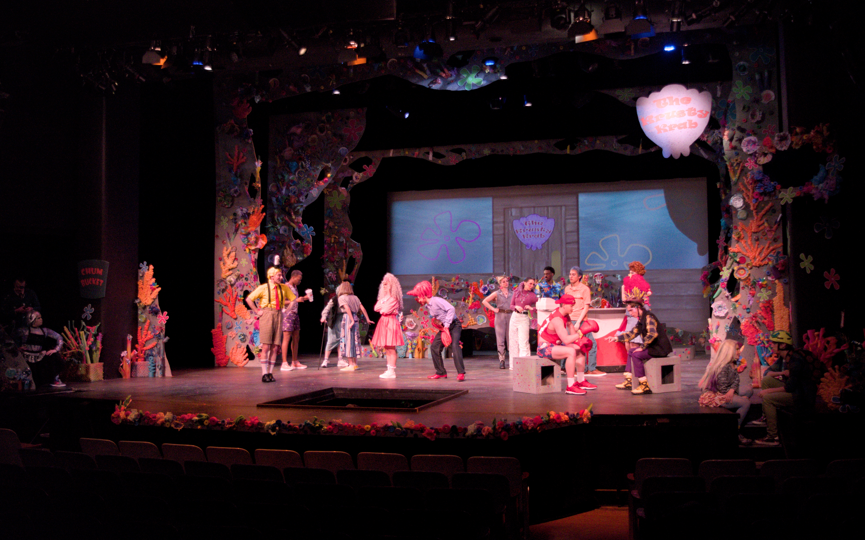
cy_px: 251
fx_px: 908
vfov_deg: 33.1
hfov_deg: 50.9
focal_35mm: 39
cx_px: 433
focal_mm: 25
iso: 3200
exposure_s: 1/160
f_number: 4
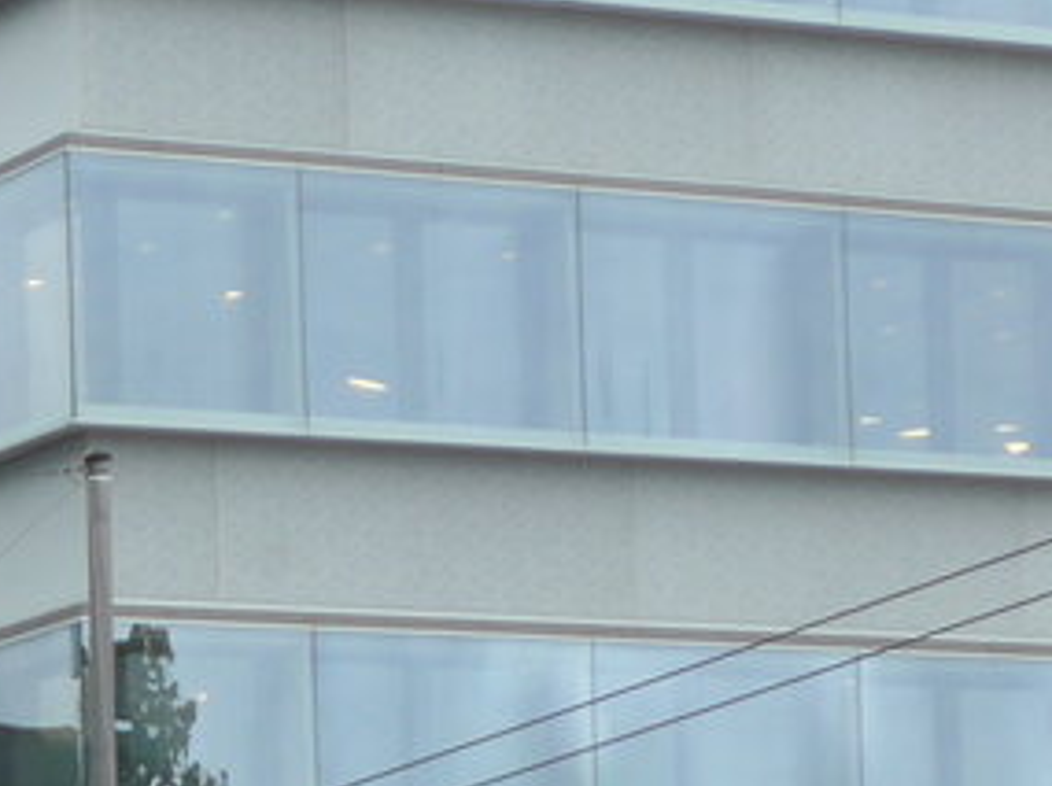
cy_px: 1539
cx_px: -561
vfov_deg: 7.4
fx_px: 5888
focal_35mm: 194
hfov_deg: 9.9
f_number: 3
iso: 125
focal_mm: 9.5
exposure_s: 1/250
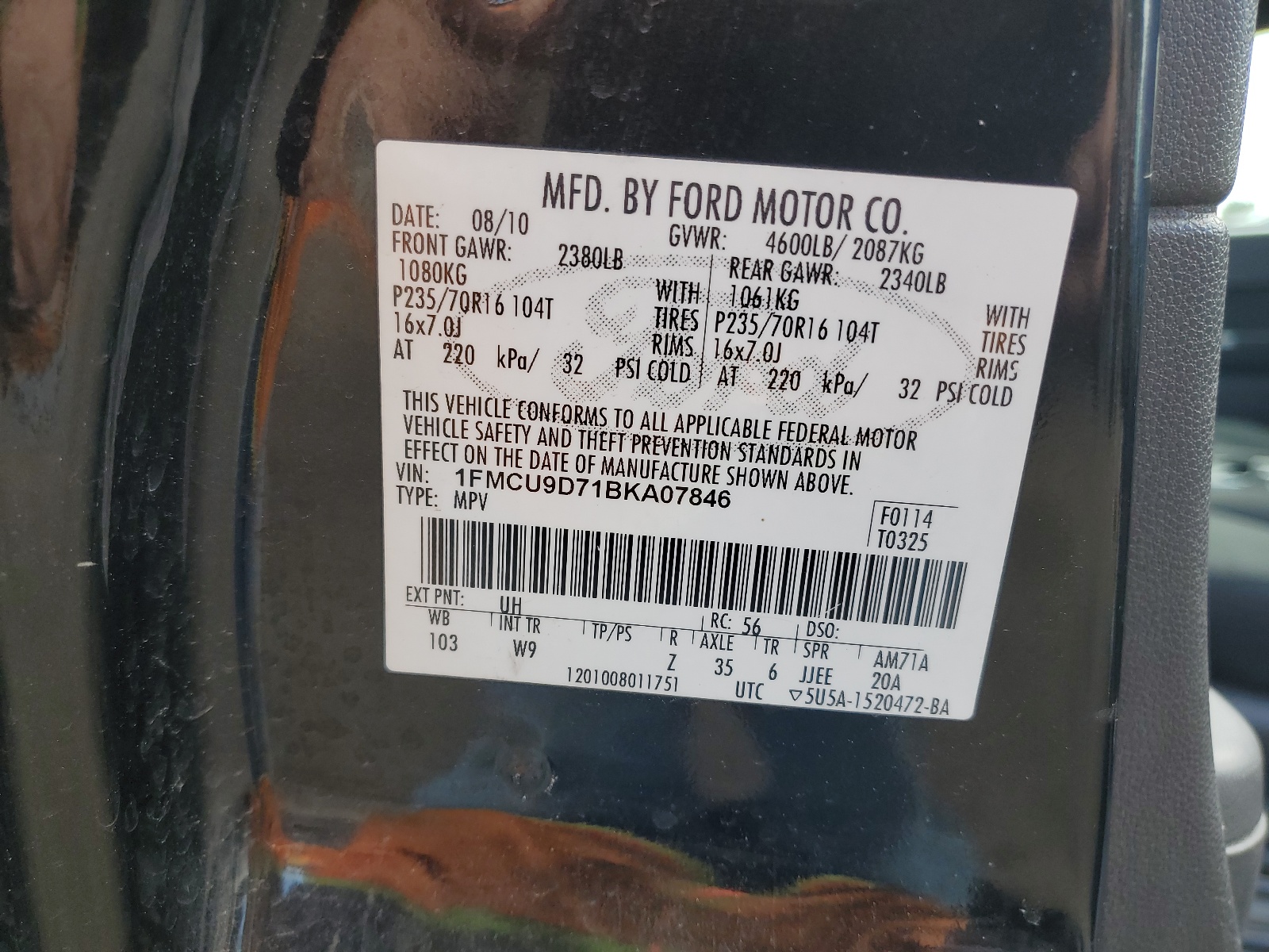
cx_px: 634
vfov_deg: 53.1
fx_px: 953
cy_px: 476
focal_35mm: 26
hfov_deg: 67.3
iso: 50
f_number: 1.5
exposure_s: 1/294
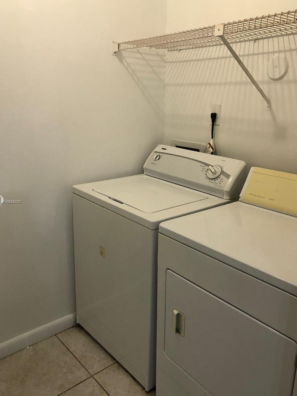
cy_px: 202
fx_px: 343
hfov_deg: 46.8
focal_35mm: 30
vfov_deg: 60.0
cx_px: 149
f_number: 1.8
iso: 40
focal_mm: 3.99
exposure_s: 1/30
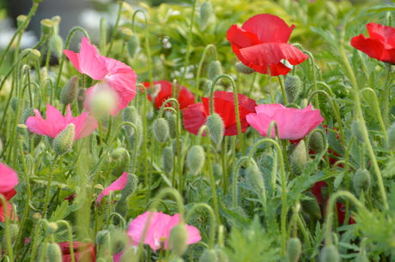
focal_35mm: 292
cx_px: 198
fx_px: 3207
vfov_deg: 4.7
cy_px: 131
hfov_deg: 7.0
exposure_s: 1/320
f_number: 5.3
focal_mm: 195
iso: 400
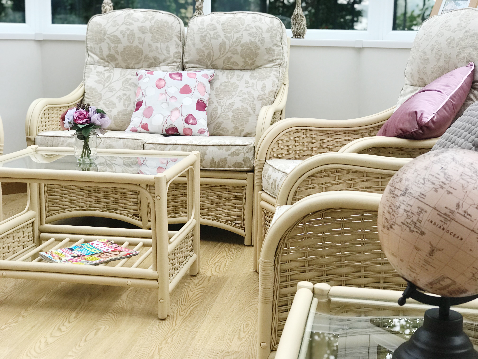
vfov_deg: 25.7
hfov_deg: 33.8
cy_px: 180
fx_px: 787
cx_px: 239
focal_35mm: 57
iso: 20
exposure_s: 1/50
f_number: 2.8
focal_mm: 6.6
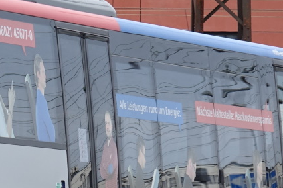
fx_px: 3632
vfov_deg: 3.0
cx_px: -40
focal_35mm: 462
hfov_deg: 4.5
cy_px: 135
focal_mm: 60.04
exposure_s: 1/250
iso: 125
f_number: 4
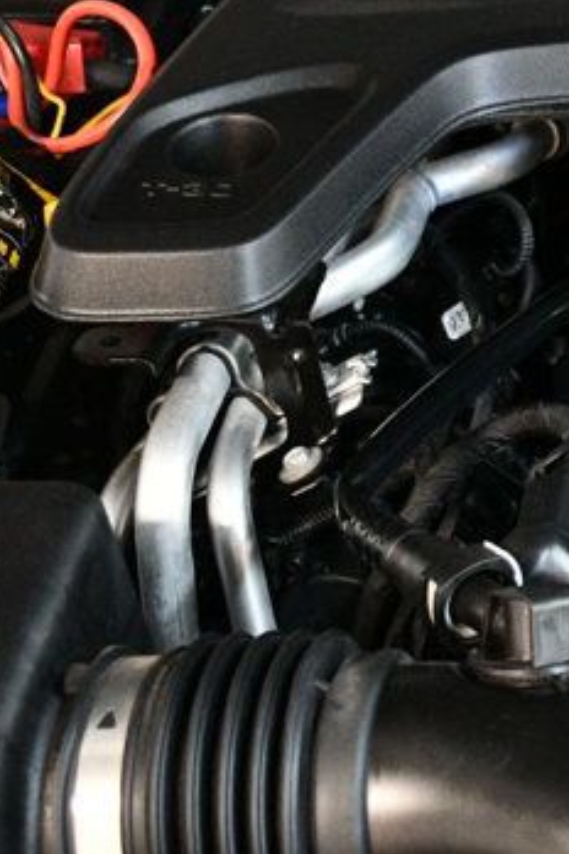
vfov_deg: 21.0
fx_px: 2300
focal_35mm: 97
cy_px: 321
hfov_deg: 13.5
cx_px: 770
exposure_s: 1/60
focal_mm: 22
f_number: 3.5
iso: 4000
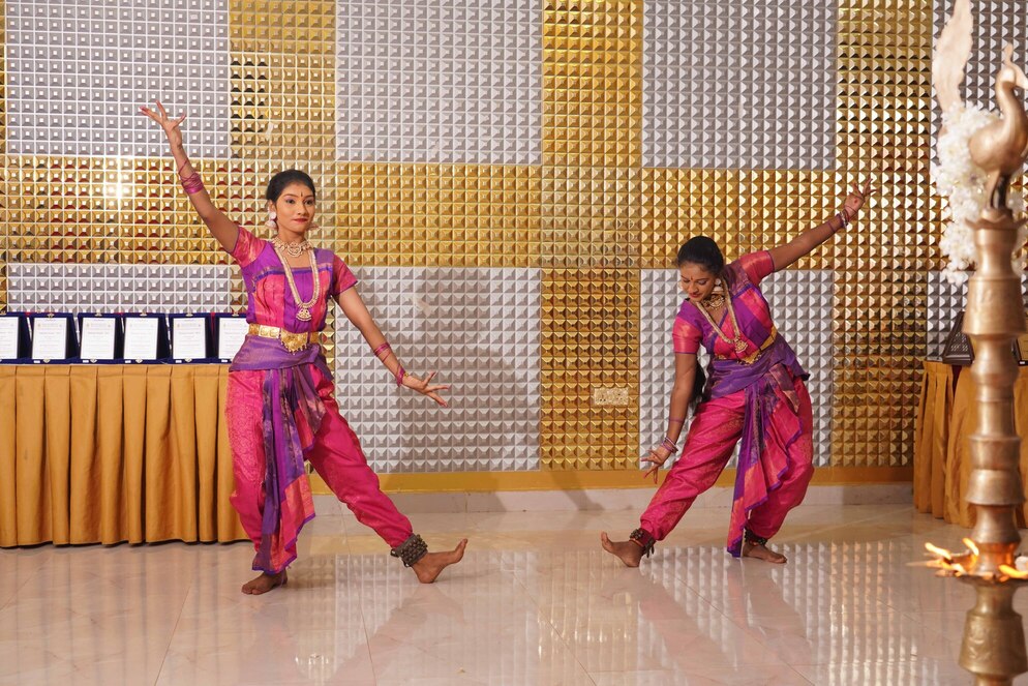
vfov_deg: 28.1
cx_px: 514
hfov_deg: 41.1
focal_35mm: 48
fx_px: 1371
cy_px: 343
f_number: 4
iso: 800
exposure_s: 1/400
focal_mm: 48
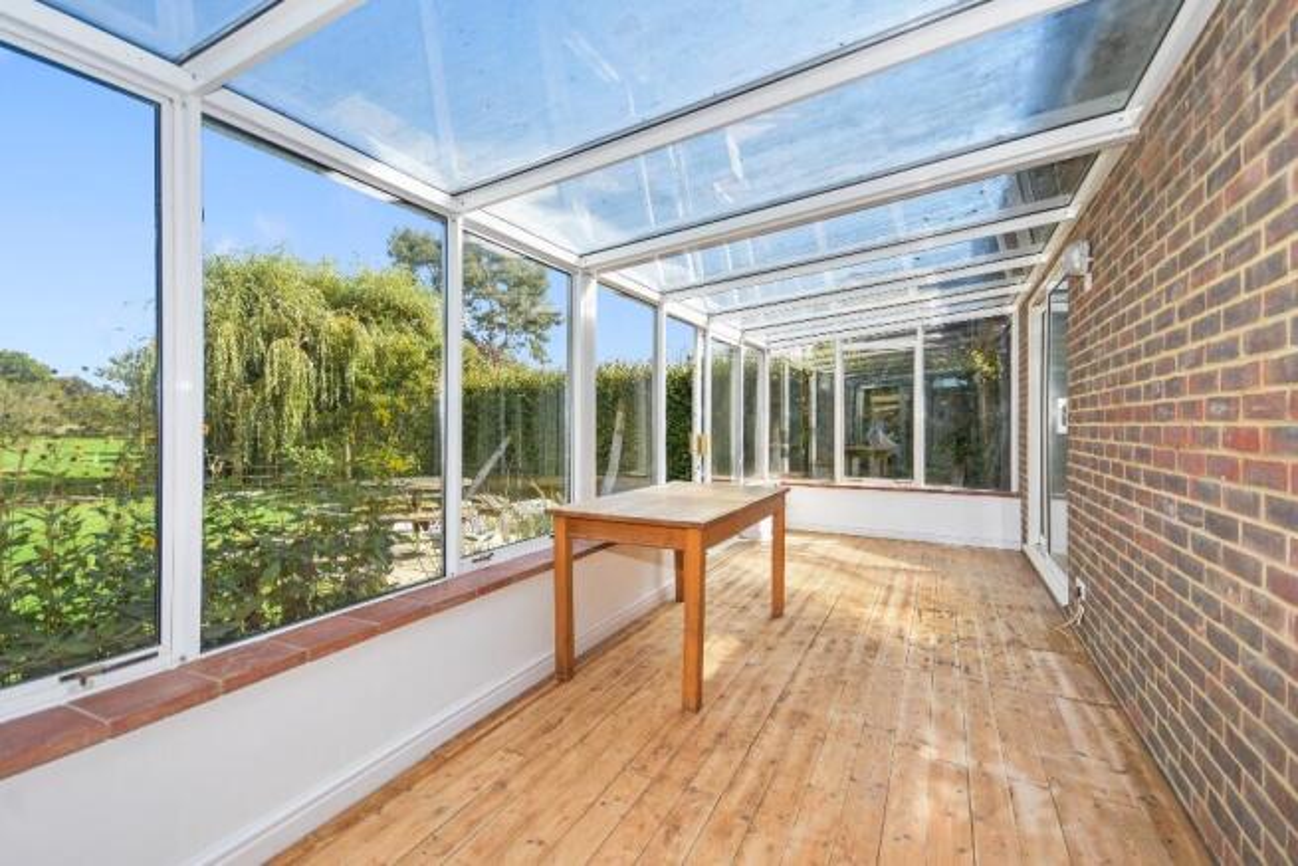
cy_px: 433
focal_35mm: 15
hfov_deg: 100.4
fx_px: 541
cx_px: 649
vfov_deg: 77.4
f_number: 4
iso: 100
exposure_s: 1/800
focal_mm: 10
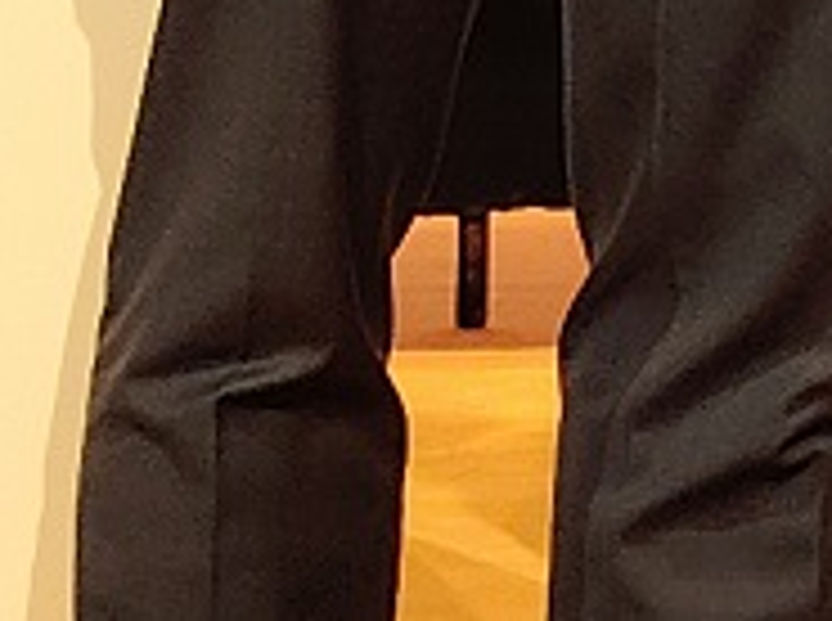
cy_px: -1400
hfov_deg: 12.4
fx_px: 3742
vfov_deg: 7.9
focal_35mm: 156
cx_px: 1025
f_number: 1.75
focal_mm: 5.25
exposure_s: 1/100
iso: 356
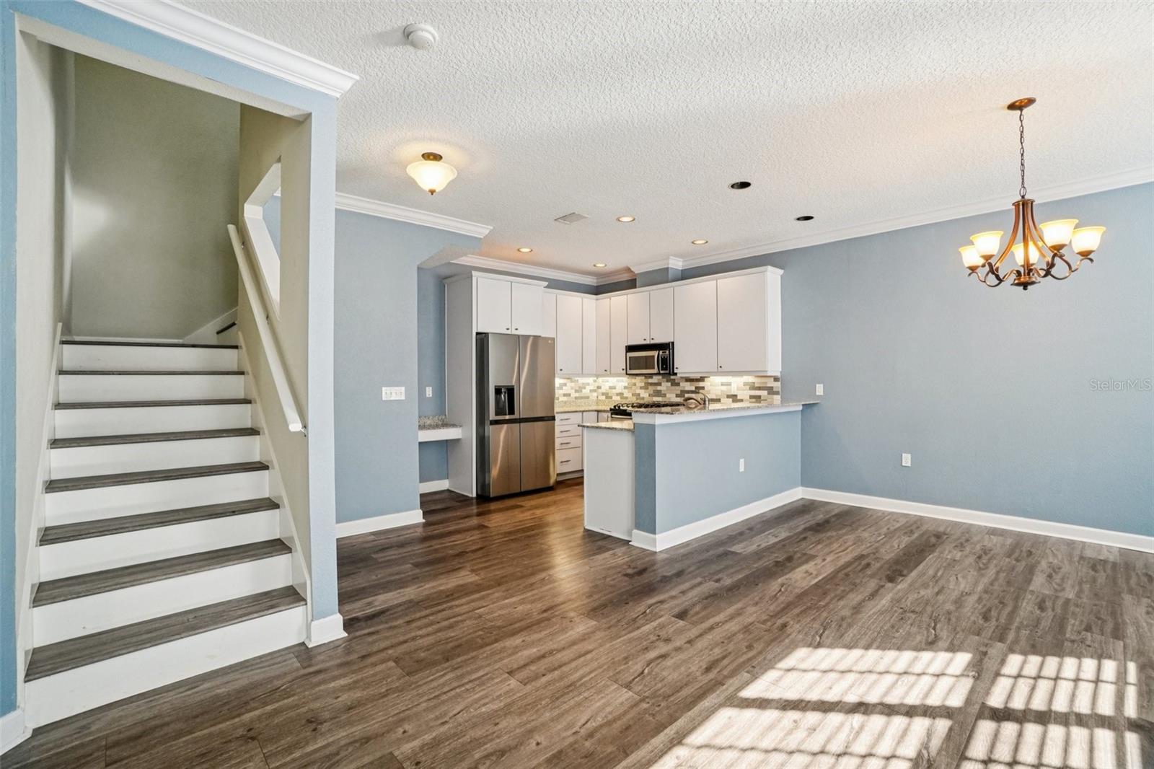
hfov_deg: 100.4
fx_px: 481
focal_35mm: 15
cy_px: 384
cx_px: 577
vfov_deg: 77.3
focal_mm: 10
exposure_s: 1/30
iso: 500
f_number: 8
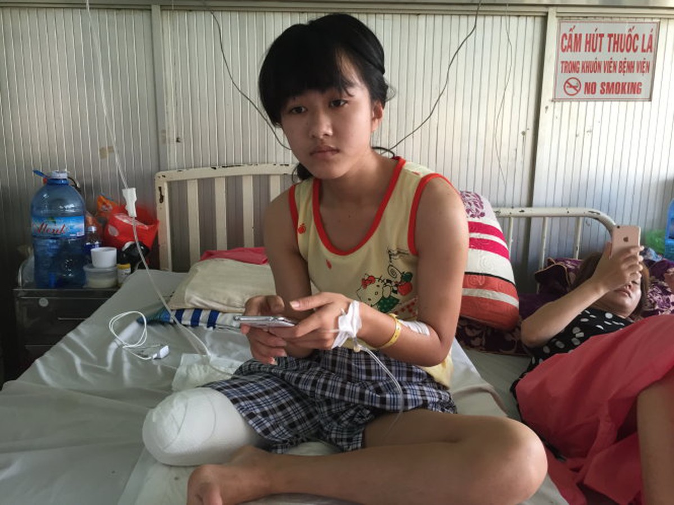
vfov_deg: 48.2
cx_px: 337
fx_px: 564
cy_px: 252
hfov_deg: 61.7
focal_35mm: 29
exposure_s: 1/33
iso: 100
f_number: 2.2
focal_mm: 4.15
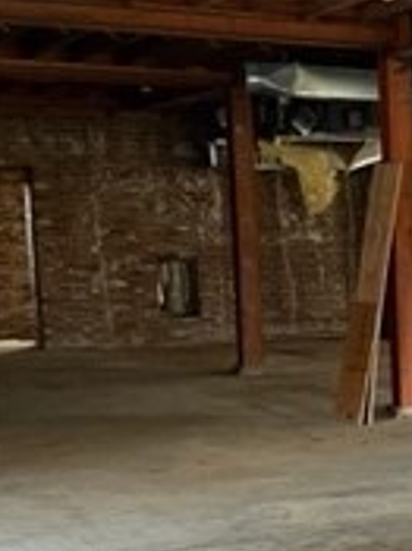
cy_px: 419
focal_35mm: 95
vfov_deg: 20.5
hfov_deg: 13.6
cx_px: 789
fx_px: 1509
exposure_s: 1/58
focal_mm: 5.1
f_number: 1.6
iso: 500
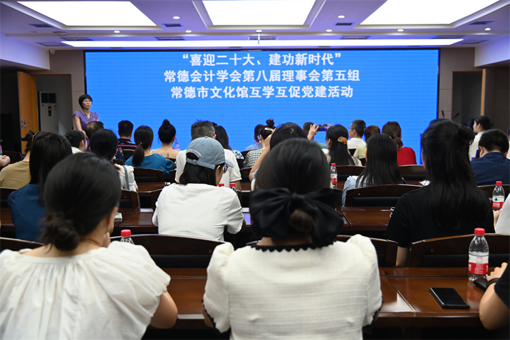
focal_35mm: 35
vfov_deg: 37.9
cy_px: 170
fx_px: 496
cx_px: 255
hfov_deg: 54.4
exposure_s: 1/80
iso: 560
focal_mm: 35
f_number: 4
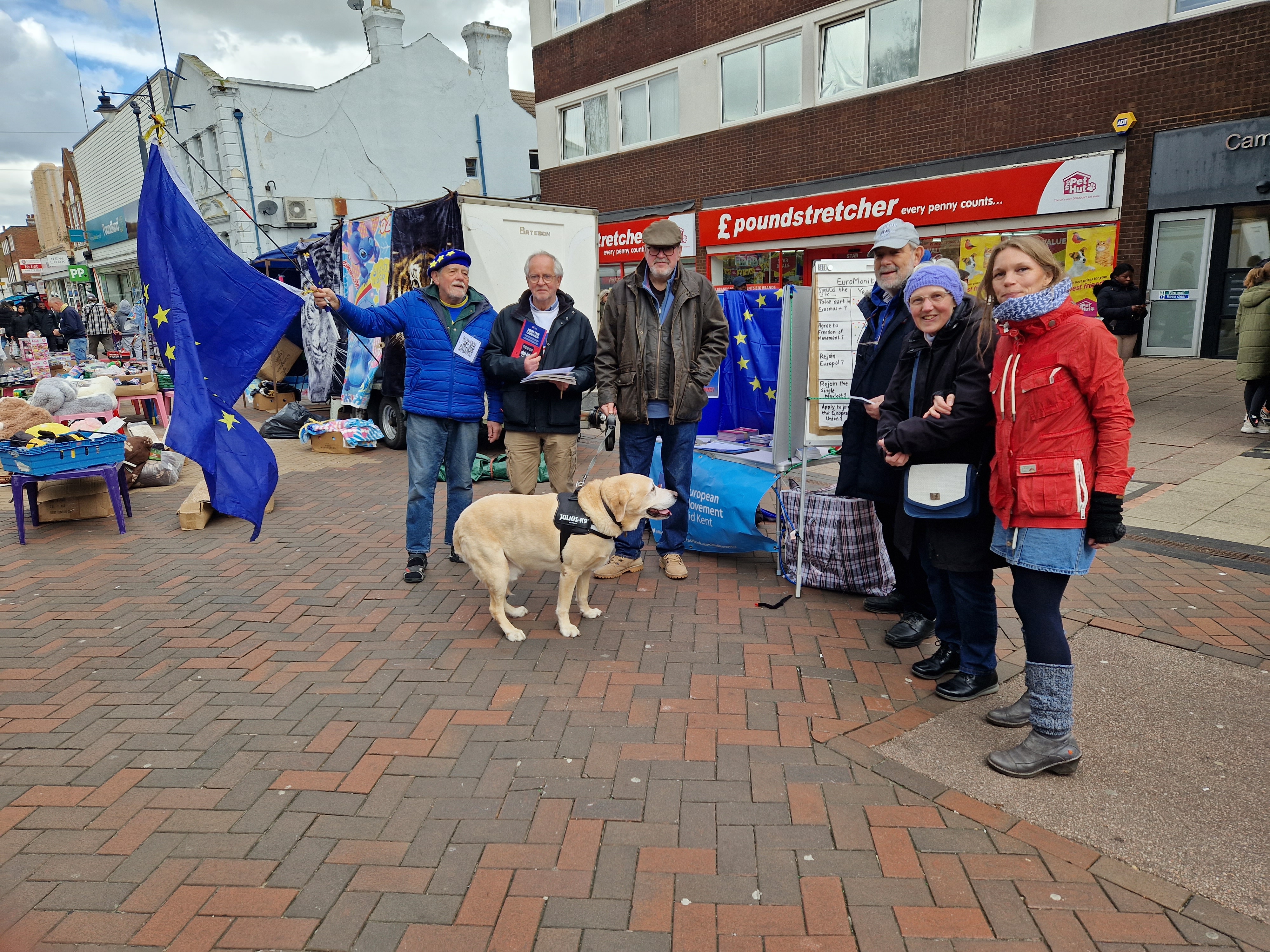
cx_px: 635
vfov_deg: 58.9
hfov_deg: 73.9
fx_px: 844
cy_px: 476
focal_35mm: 23
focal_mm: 5.4
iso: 50
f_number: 1.8
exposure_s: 1/483
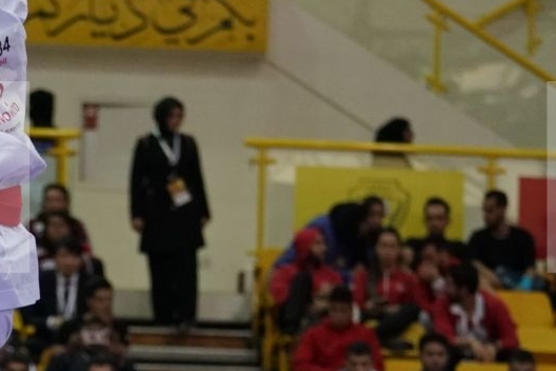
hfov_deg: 7.4
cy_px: 550
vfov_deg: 4.9
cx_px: -68
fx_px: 4262
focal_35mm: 276
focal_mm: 81
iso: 4000
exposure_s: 1/1000
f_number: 2.8
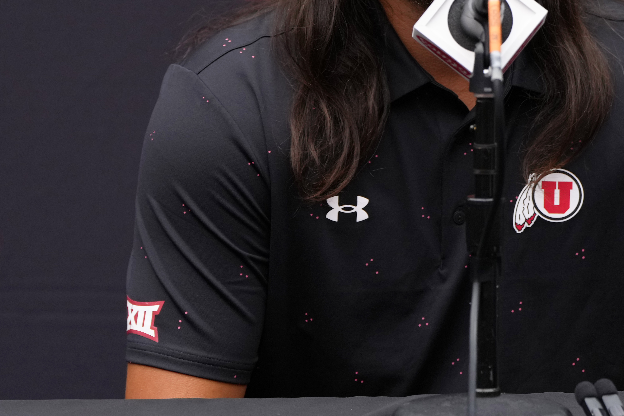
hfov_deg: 7.7
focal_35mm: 267
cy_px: 13
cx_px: 411
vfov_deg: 5.1
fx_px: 4627
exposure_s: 1/400
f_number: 4
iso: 1250
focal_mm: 130
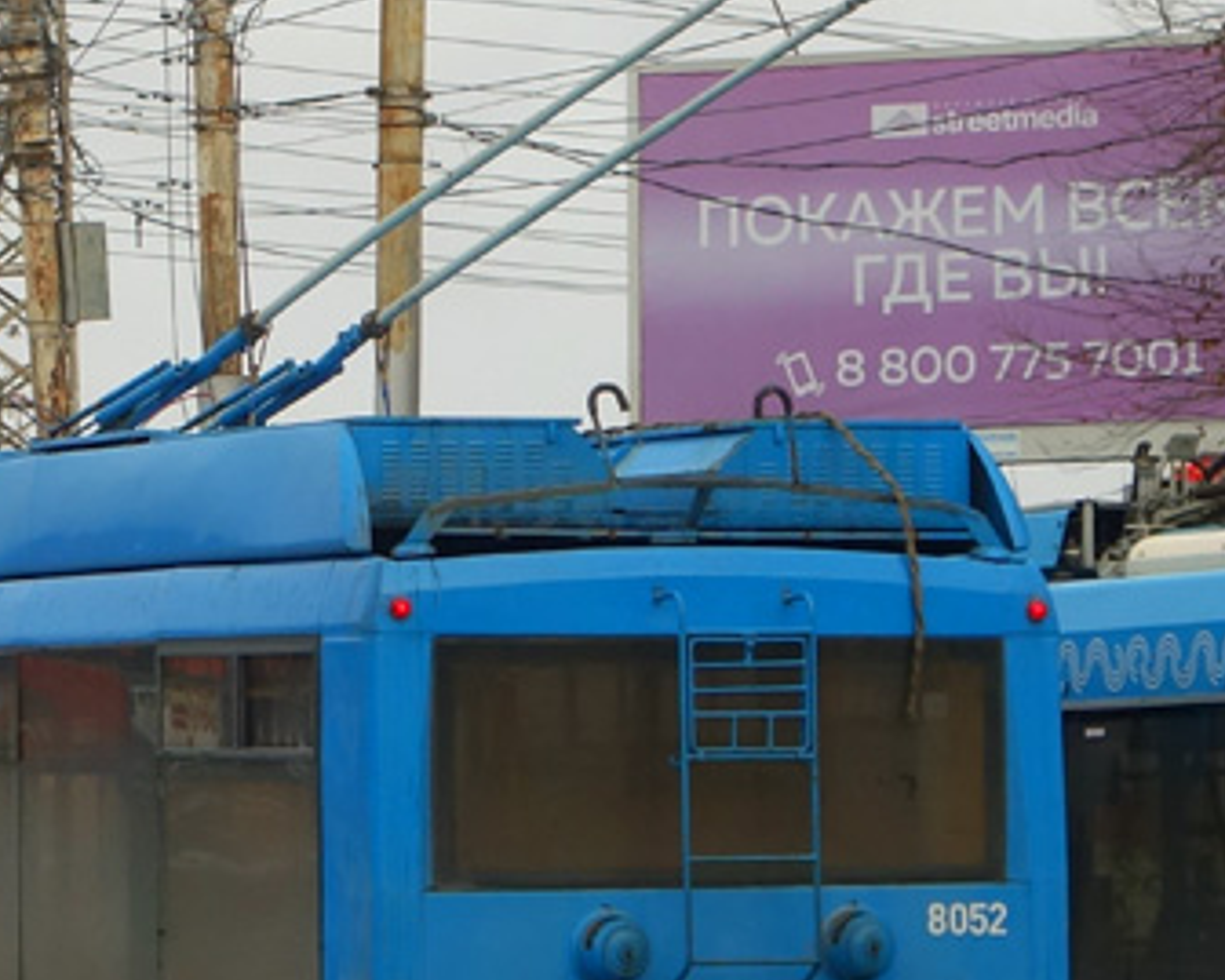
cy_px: 339
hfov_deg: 11.9
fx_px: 5839
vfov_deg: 9.6
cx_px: 1112
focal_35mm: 161
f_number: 3.5
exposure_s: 1/500
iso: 125
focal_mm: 17.8
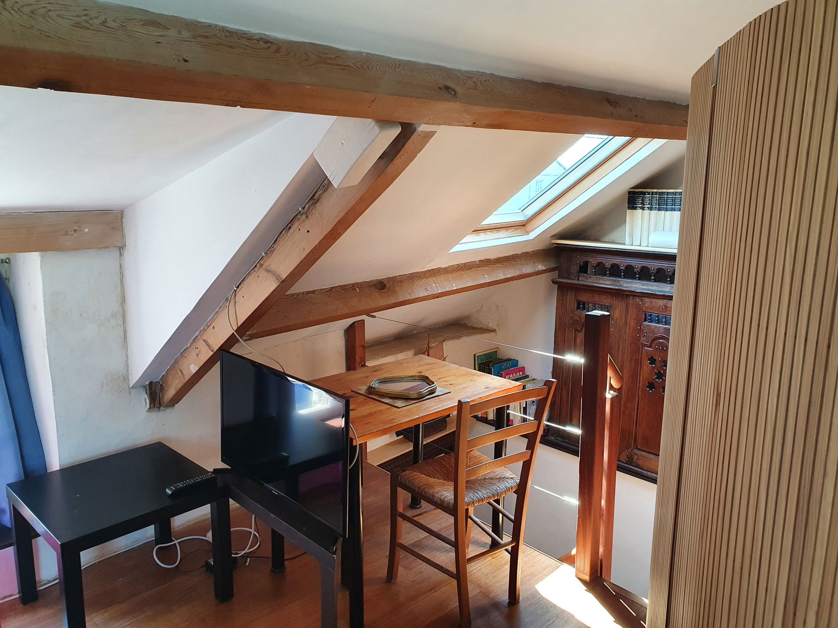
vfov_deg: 53.1
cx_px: 419
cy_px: 314
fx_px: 629
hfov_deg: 67.3
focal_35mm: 26
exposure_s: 1/60
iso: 250
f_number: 2.4
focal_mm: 4.32
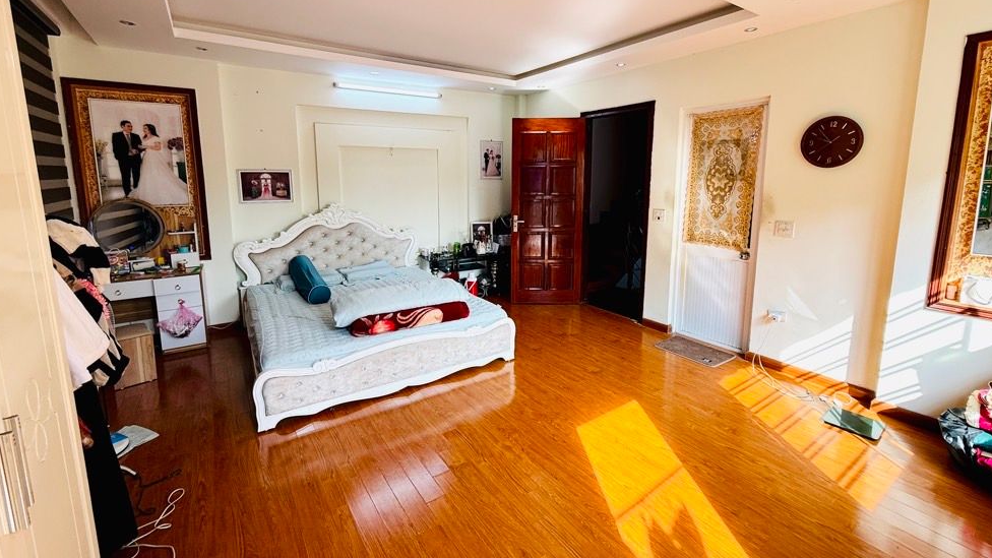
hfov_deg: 99.4
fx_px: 421
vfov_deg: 66.6
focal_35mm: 16
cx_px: 492
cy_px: 233
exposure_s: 1/99
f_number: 2.2
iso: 64
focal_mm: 2.22
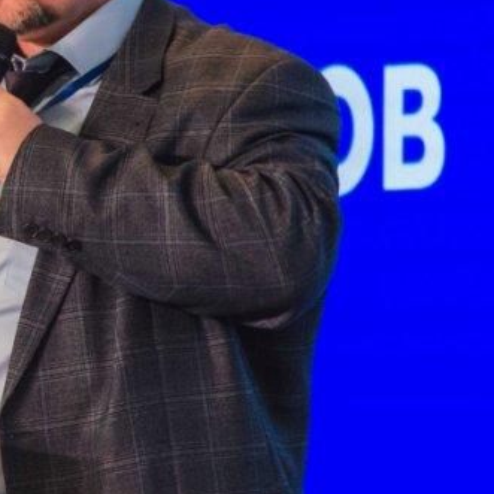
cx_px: -152
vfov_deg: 2.6
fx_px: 10801
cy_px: 110
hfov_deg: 2.6
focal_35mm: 669
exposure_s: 1/125
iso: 640
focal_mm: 170
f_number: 8
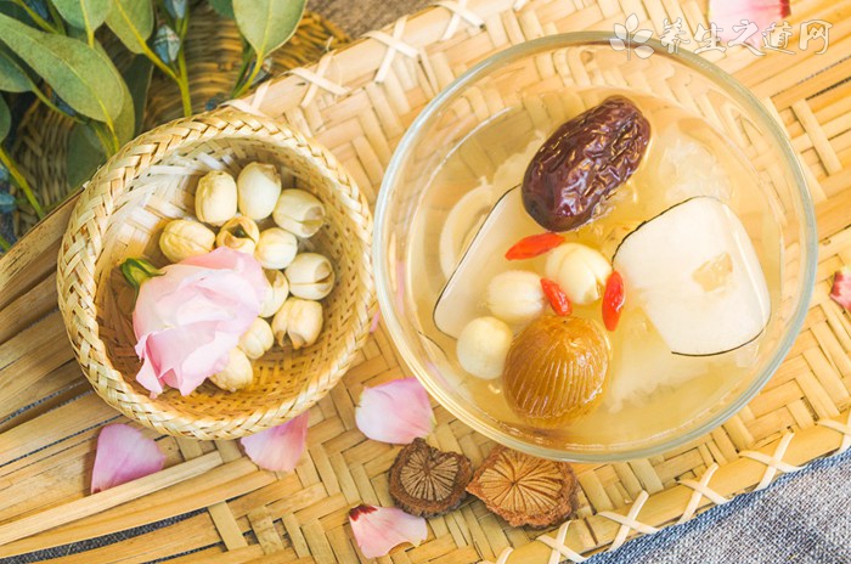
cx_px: 426
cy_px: 282
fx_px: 1935
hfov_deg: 24.8
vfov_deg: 16.6
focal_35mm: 82
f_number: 5.6
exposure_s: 1/125
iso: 400
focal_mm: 55
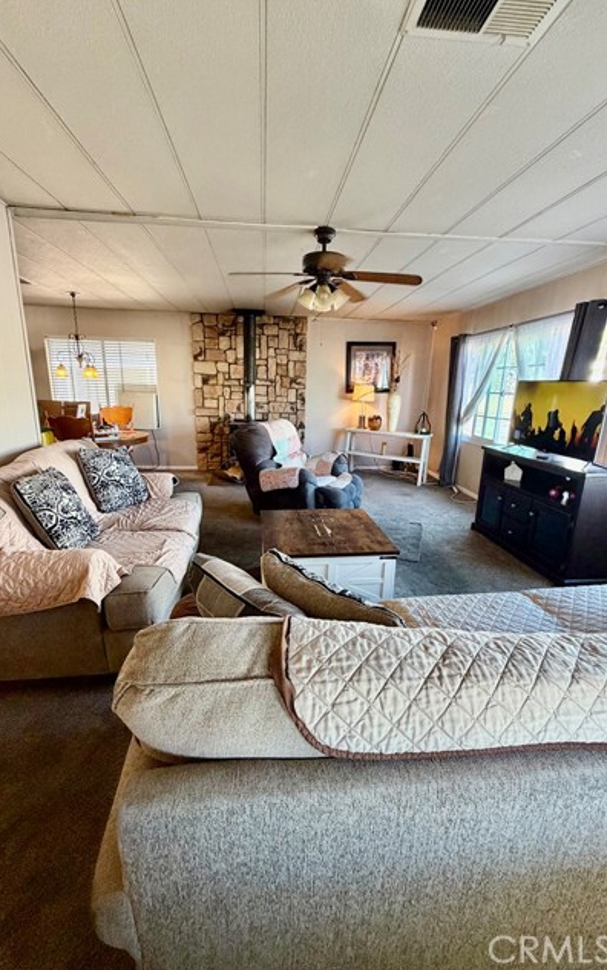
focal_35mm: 15
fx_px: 397
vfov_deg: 101.4
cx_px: 300
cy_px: 481
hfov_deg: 74.8
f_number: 2.2
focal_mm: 2.22
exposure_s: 1/60
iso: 250
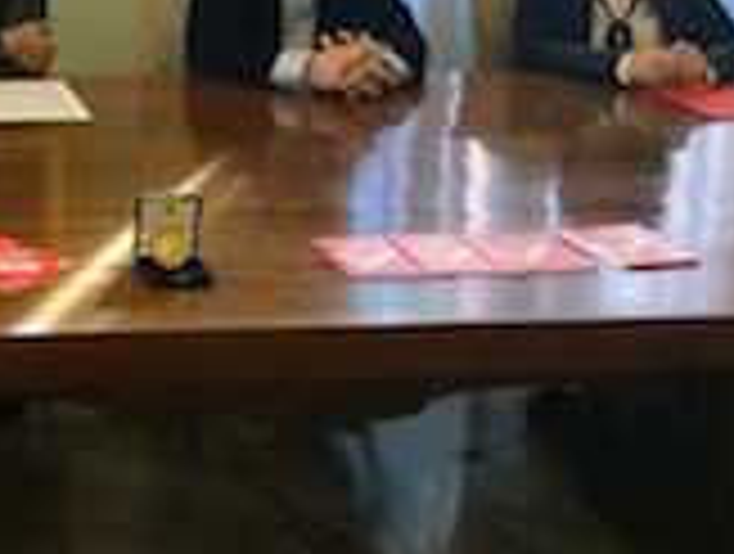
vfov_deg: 19.8
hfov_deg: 25.6
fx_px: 1509
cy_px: -63
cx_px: -50
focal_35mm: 71
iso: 200
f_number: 2.2
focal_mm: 4.15
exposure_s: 1/33
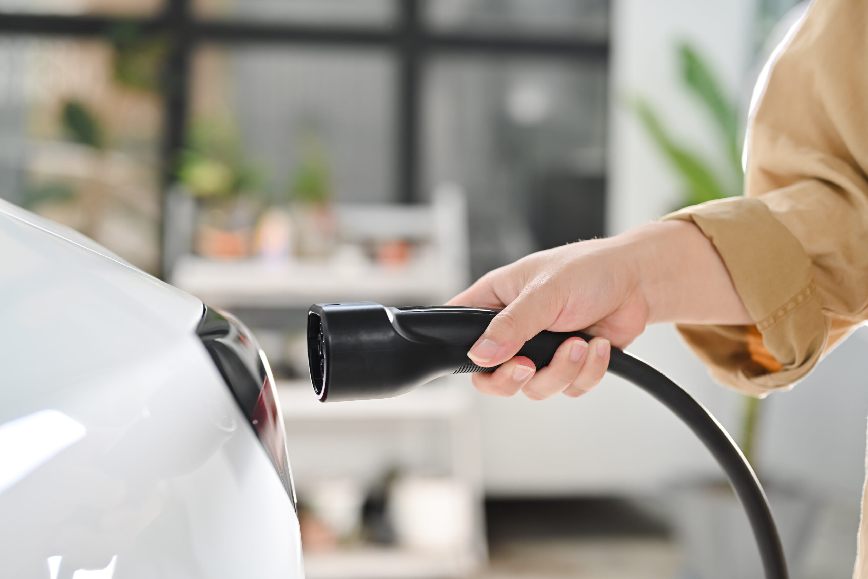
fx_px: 1206
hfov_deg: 39.6
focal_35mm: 50
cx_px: 434
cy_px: 290
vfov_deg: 27.0
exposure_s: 1/640
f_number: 2.2
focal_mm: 50
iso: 320
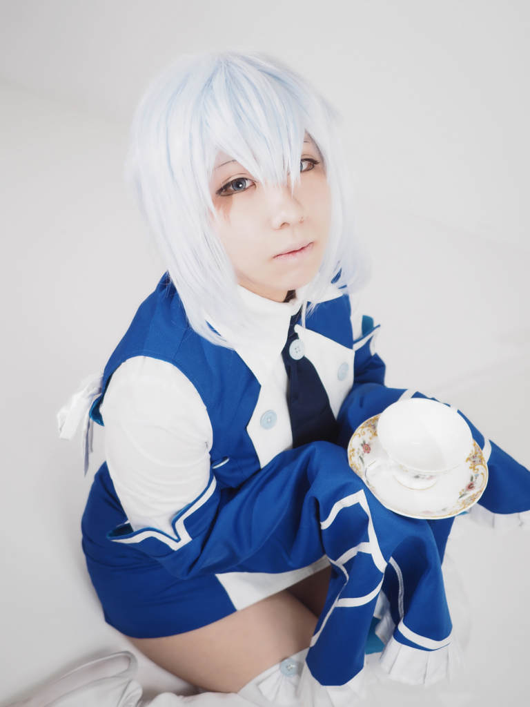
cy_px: 354
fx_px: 939
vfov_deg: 41.2
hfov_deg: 31.5
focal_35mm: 46
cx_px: 265
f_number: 2.8
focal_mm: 23
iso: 200
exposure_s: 1/250
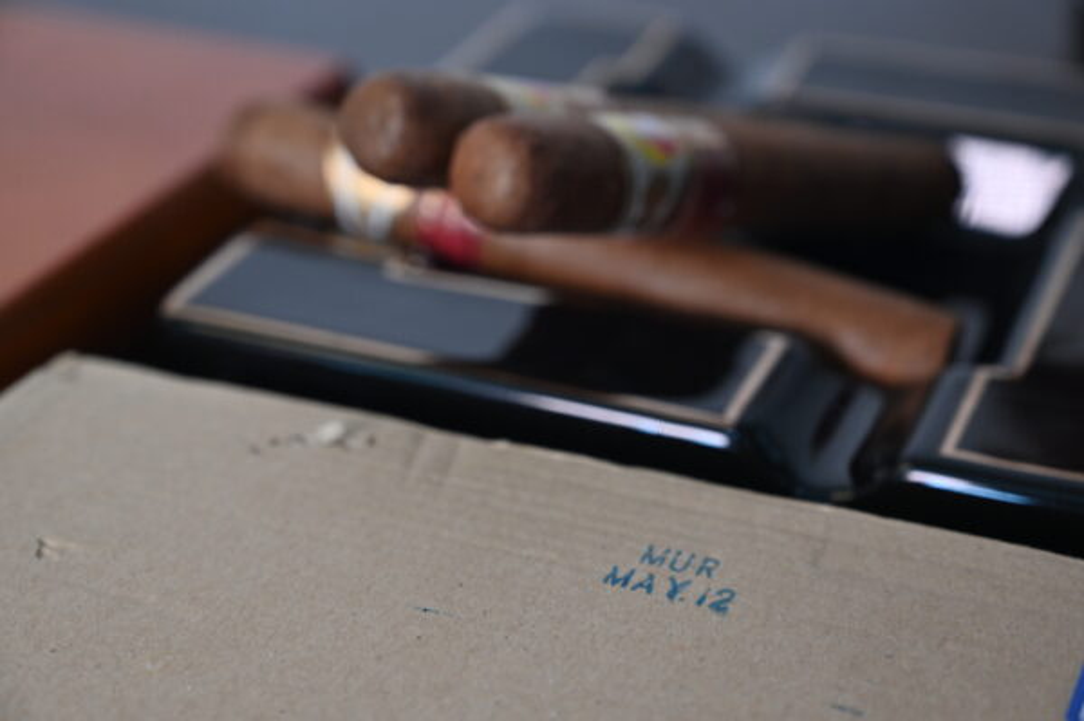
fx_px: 2106
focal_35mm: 70
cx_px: 542
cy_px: 360
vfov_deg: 19.4
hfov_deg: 28.9
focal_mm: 70
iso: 1600
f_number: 5
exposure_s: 1/200
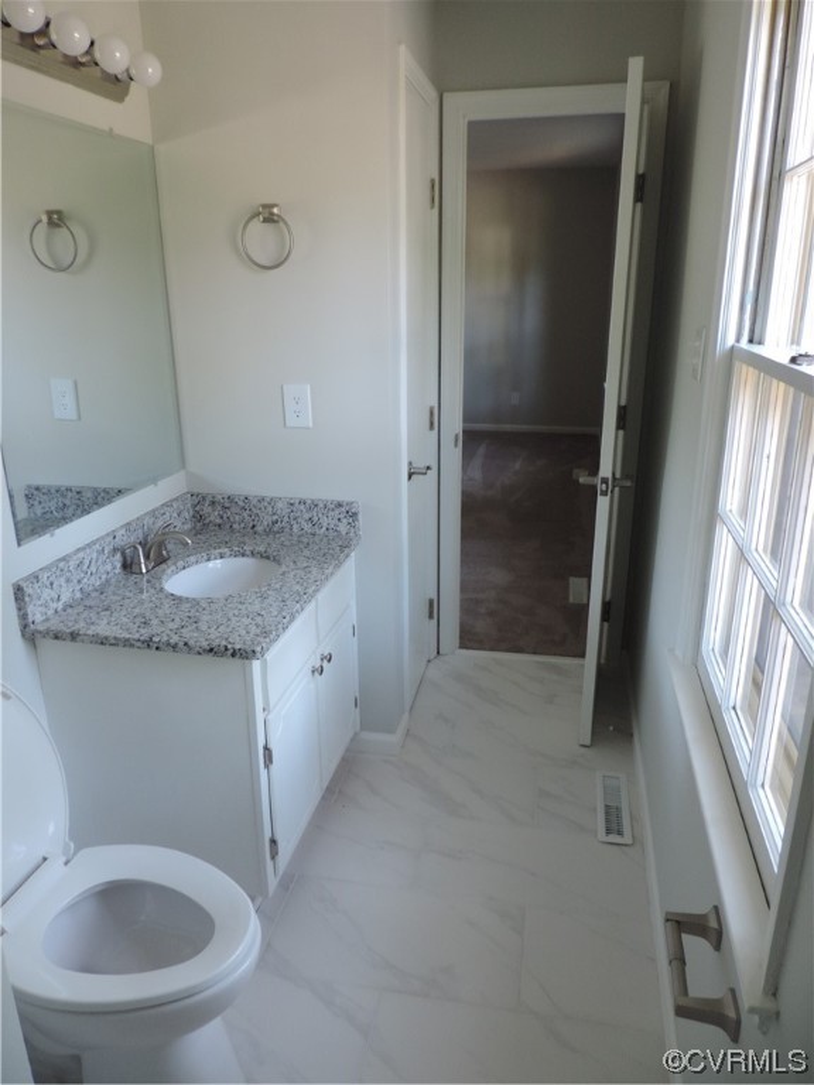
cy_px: 542
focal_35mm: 24
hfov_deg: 56.8
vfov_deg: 71.6
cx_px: 407
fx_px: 752
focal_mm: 4.3
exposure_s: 1/30
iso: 280
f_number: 3
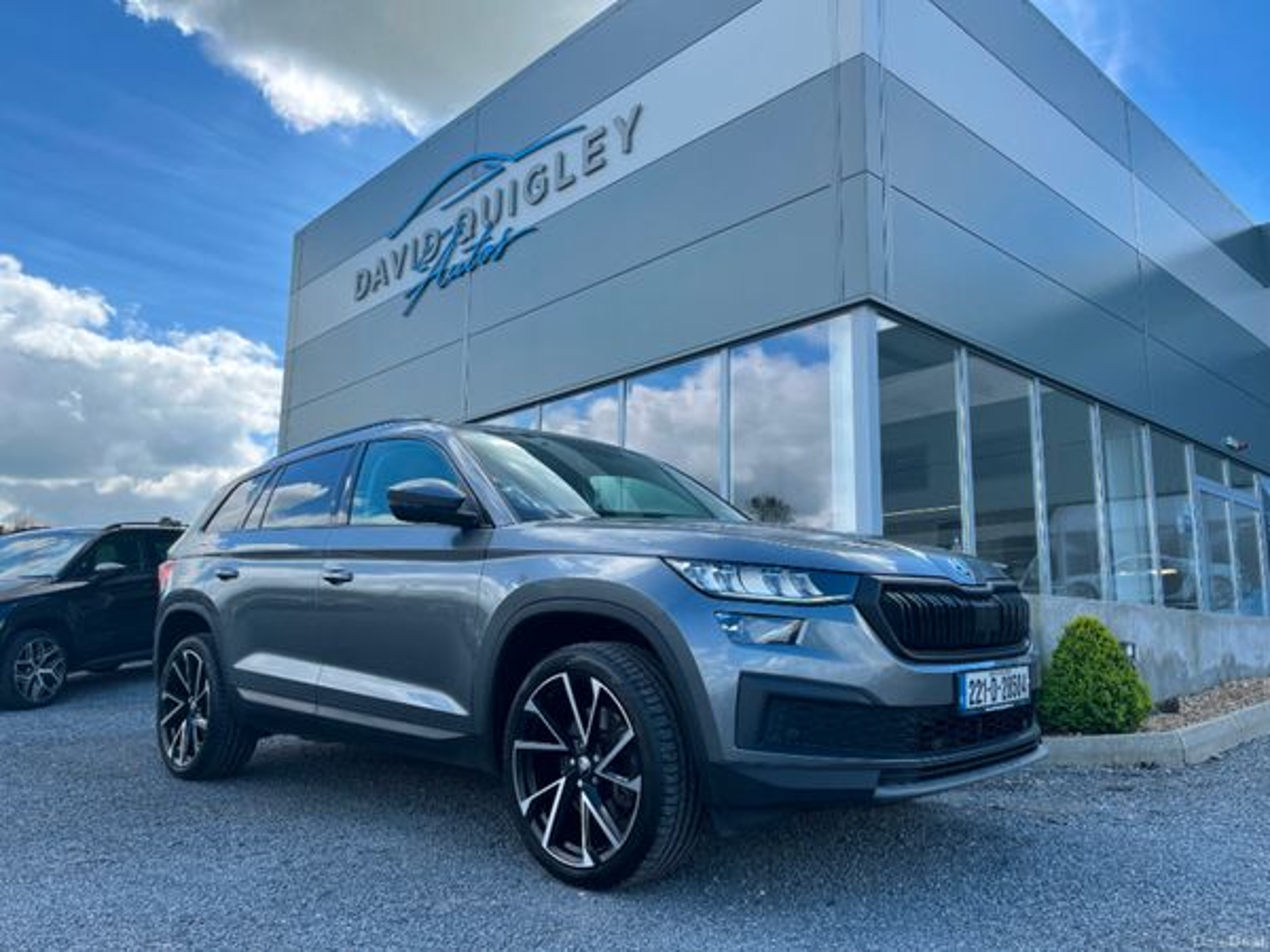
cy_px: 476
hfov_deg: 67.3
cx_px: 635
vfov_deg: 53.1
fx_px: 954
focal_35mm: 26
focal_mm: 5.1
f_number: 1.6
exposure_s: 1/1695
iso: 50
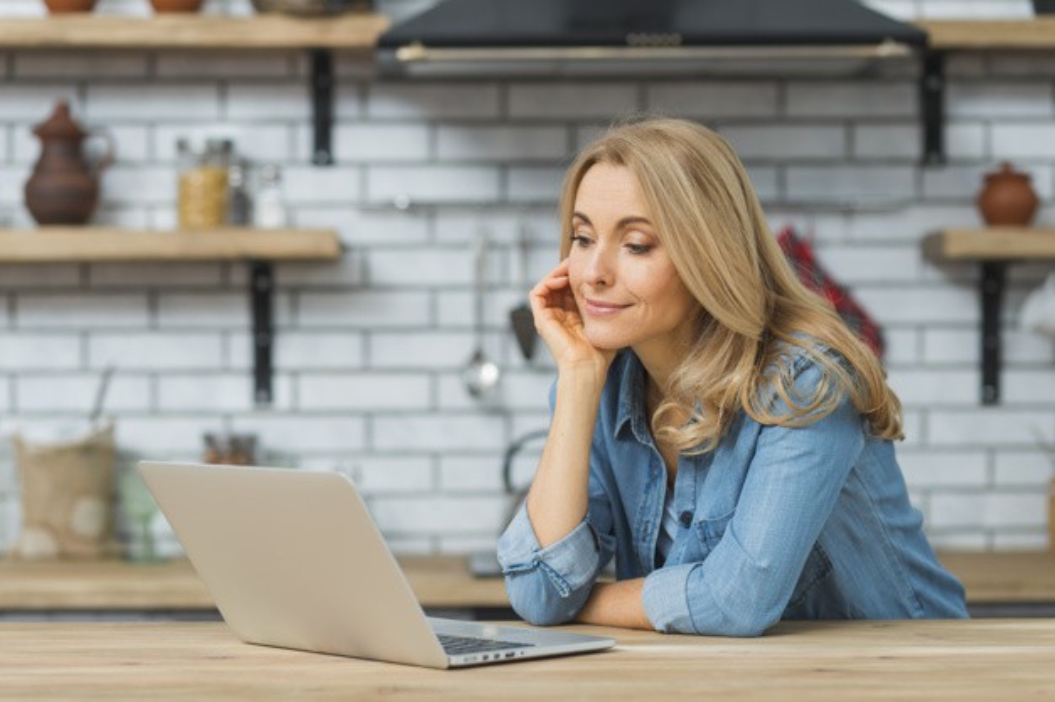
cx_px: 528
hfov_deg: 23.9
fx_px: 2490
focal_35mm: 85
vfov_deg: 16.1
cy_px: 351
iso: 250
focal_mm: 85
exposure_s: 1/160
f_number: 2.8
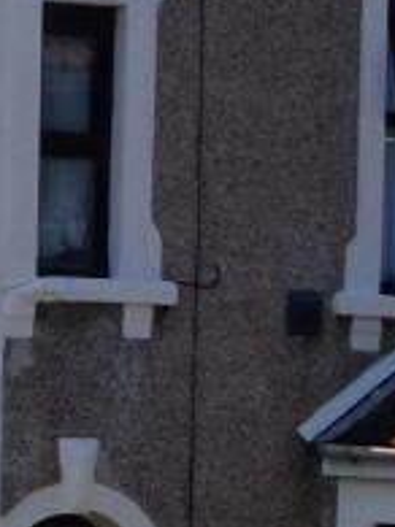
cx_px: -574
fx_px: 6230
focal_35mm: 409
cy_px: 181
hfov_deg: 3.6
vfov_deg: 4.8
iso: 80
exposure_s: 1/800
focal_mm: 13.26
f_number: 5
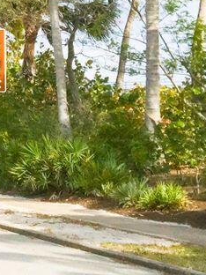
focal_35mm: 127
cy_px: 36
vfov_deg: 15.4
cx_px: -321
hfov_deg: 9.9
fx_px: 1008
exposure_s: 1/2481
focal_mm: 4.15
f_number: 2.2
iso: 25
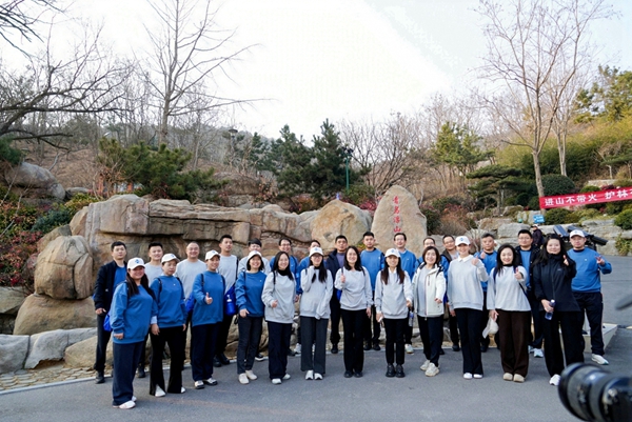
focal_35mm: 24
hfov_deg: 73.7
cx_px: 316
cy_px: 211
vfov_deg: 53.2
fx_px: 422
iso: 500
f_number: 5.6
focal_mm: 24
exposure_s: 1/323
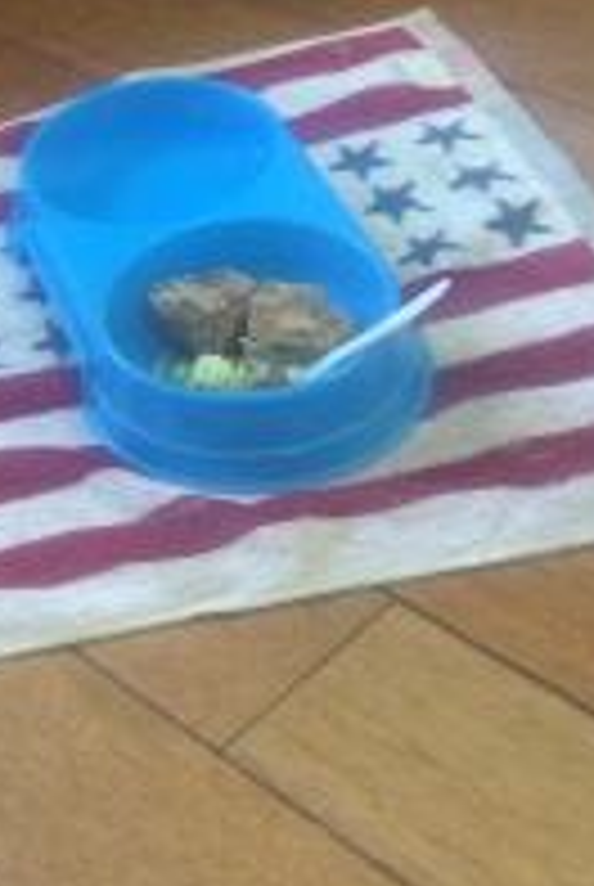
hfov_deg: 15.3
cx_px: -418
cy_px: 335
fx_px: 1948
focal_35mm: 79
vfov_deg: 25.6
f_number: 2.2
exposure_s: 1/30
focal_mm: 4.12
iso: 80
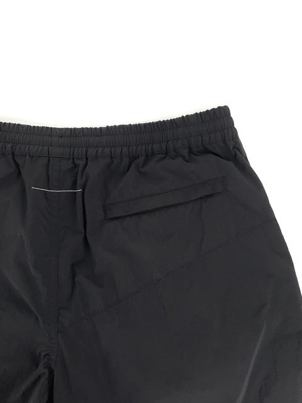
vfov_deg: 61.7
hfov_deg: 48.2
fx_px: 337
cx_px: 151
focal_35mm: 29
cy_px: 202
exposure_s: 1/124
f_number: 1.8
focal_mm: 3
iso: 16
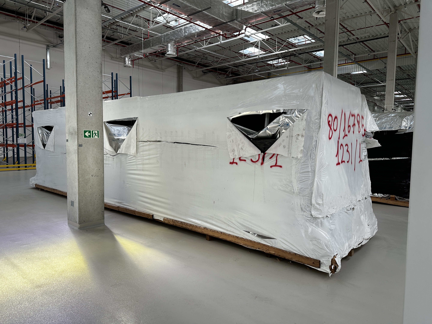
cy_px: 162
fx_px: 300
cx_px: 216
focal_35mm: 24
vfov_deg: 56.8
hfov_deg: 71.6
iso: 80
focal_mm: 6.86
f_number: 1.78
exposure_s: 1/328
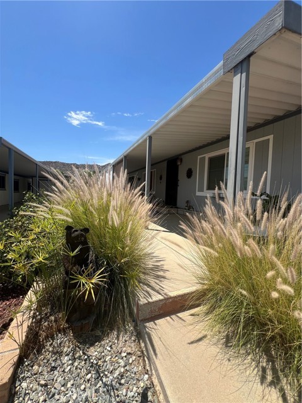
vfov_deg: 106.2
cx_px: 151
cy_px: 202
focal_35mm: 13
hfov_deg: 89.9
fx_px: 151
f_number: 1.8
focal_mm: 1.57
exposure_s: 1/1575
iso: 32
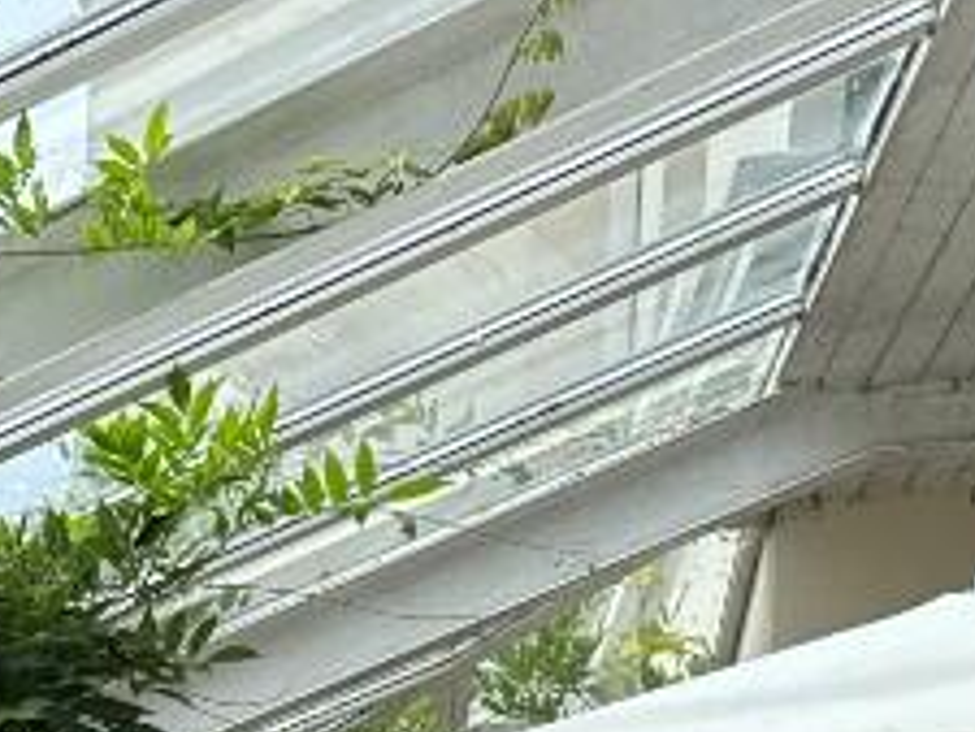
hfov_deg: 15.6
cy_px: 1624
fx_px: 3072
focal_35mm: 109
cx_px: -763
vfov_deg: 11.7
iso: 80
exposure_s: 1/1366
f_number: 1.78
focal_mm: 6.76
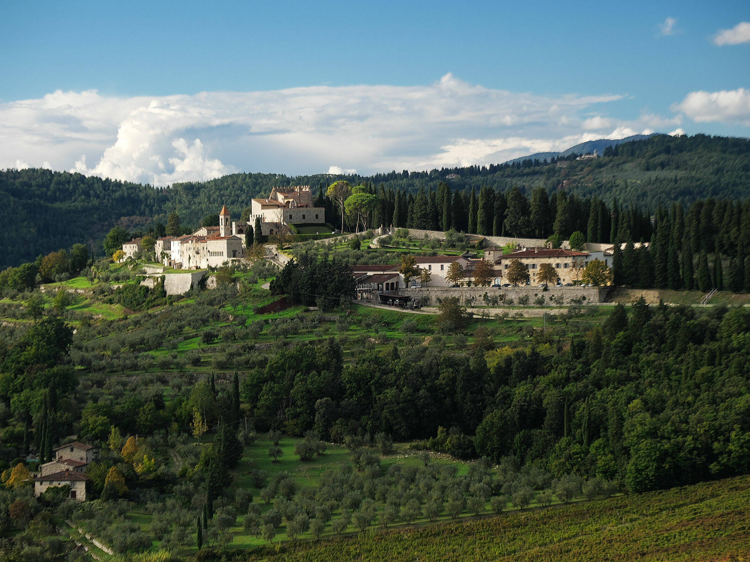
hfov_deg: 16.3
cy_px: 282
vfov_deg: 12.2
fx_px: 2622
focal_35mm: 121
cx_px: 377
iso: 100
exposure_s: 1/250
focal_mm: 60
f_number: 4
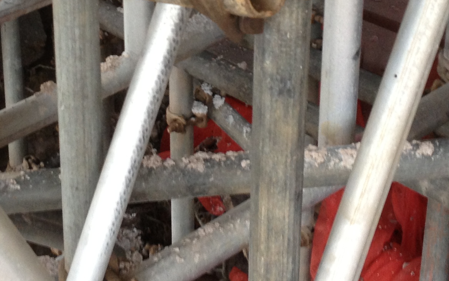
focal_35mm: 104
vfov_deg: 12.4
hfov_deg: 20.0
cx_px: 191
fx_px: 1273
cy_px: -29
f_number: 2.4
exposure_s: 1/20
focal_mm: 4.28
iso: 80
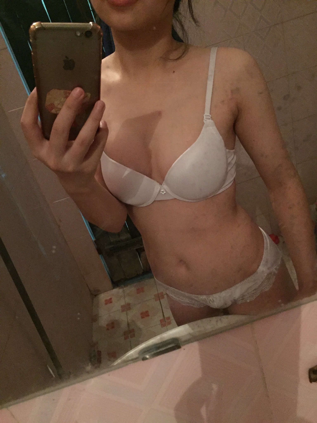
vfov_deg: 61.7
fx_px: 354
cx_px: 158
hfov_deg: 48.2
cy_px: 212
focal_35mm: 29
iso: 800
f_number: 2.2
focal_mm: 4.15
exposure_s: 1/17
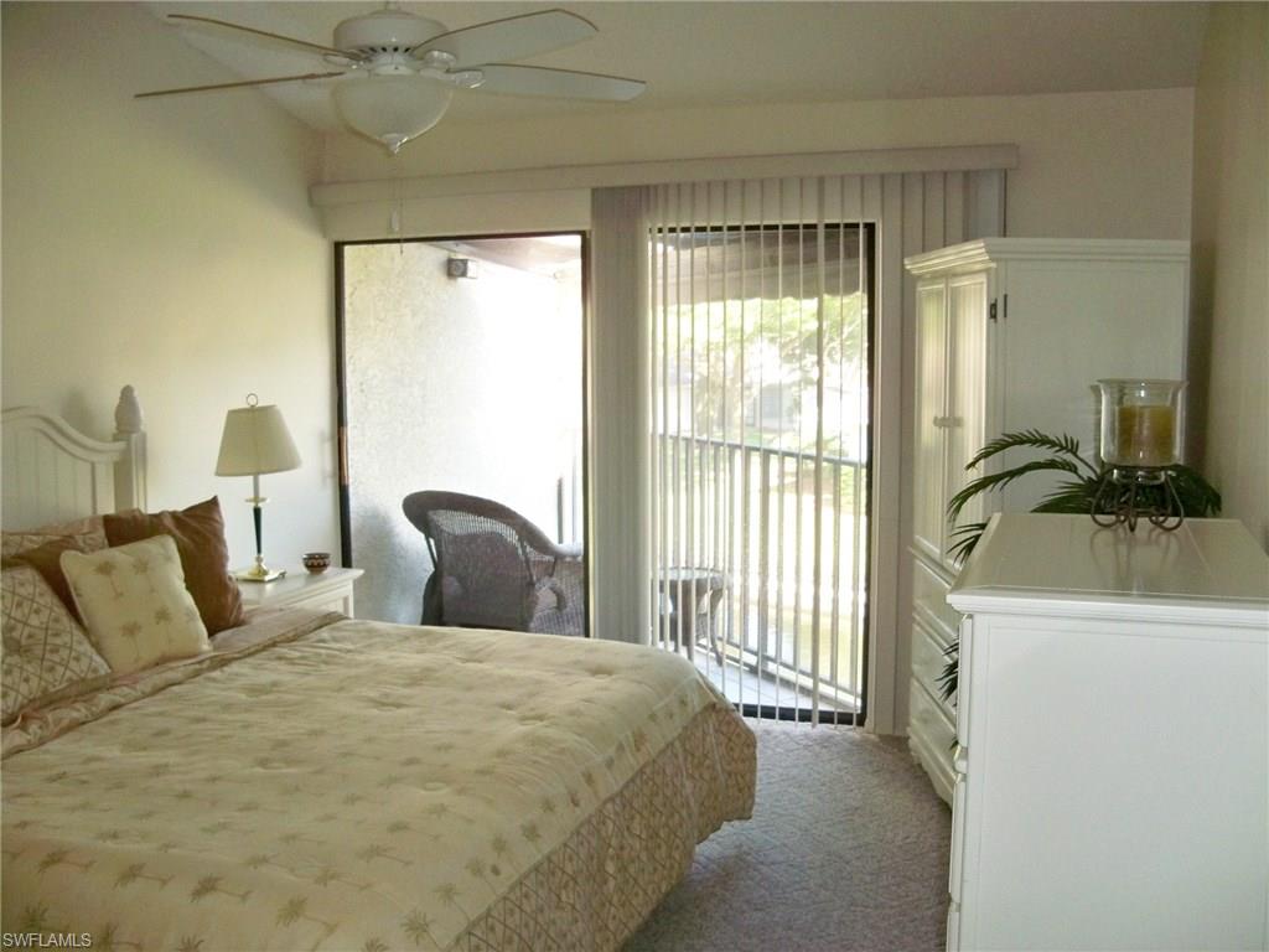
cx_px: 634
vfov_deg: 40.7
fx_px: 1283
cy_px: 476
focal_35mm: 35
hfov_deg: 52.6
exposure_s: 1/30
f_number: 3.5
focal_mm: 6.2
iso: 200
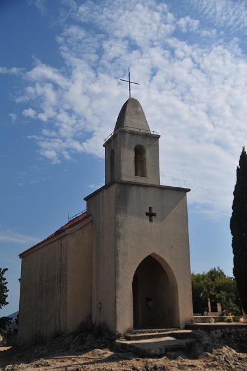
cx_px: 124
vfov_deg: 49.6
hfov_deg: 34.1
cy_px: 186
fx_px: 402
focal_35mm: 39
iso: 200
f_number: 4
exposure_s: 1/6400
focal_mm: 26
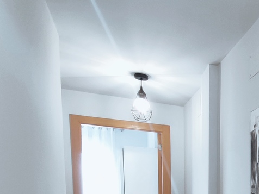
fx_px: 322
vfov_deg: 29.0
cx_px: 295
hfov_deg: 36.1
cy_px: 234
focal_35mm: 43
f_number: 2.2
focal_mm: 1.65
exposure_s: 1/50
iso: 172
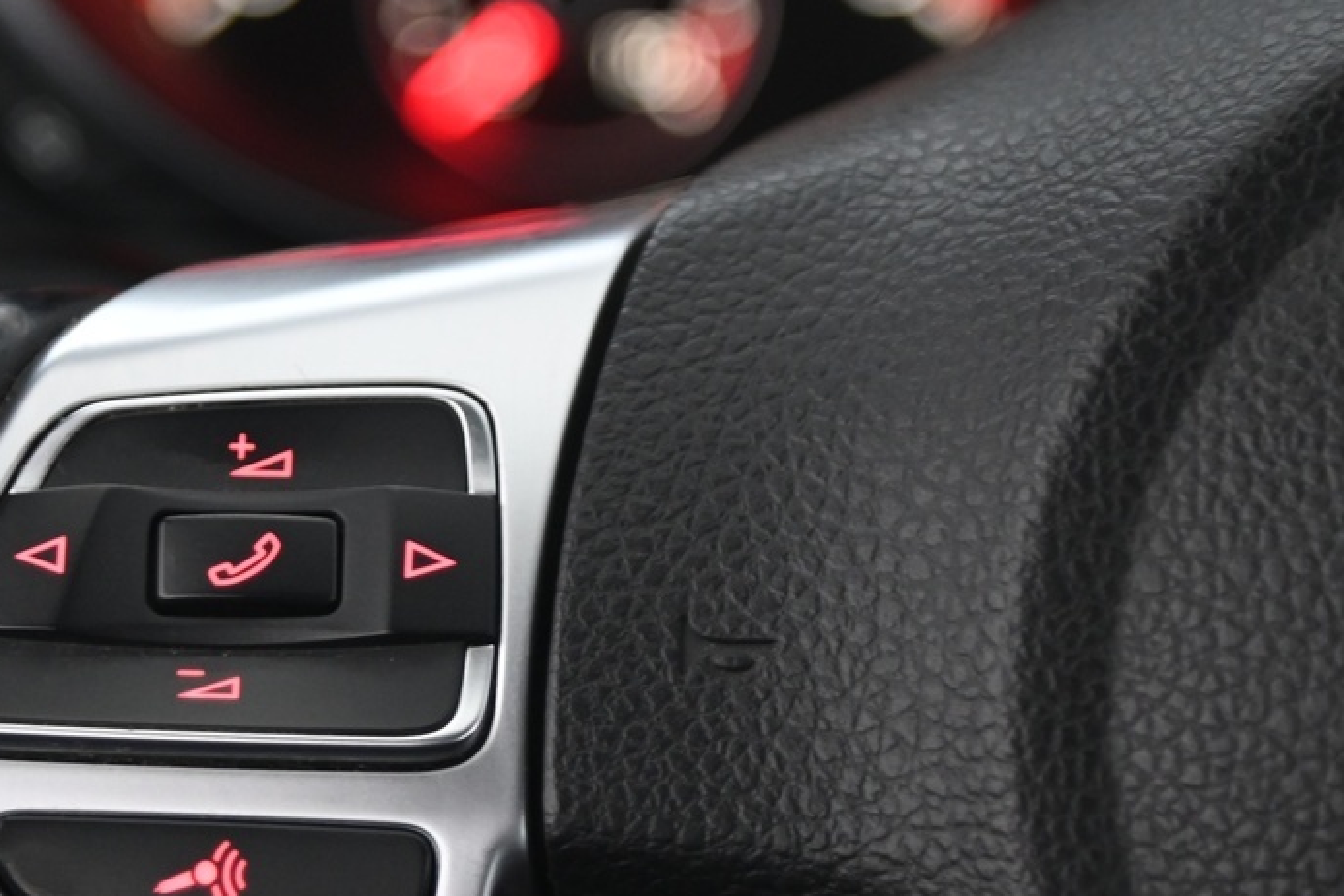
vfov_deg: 4.9
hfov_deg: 7.3
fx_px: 10490
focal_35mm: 281
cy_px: 700
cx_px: 289
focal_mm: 120
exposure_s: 1/15
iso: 2000
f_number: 4
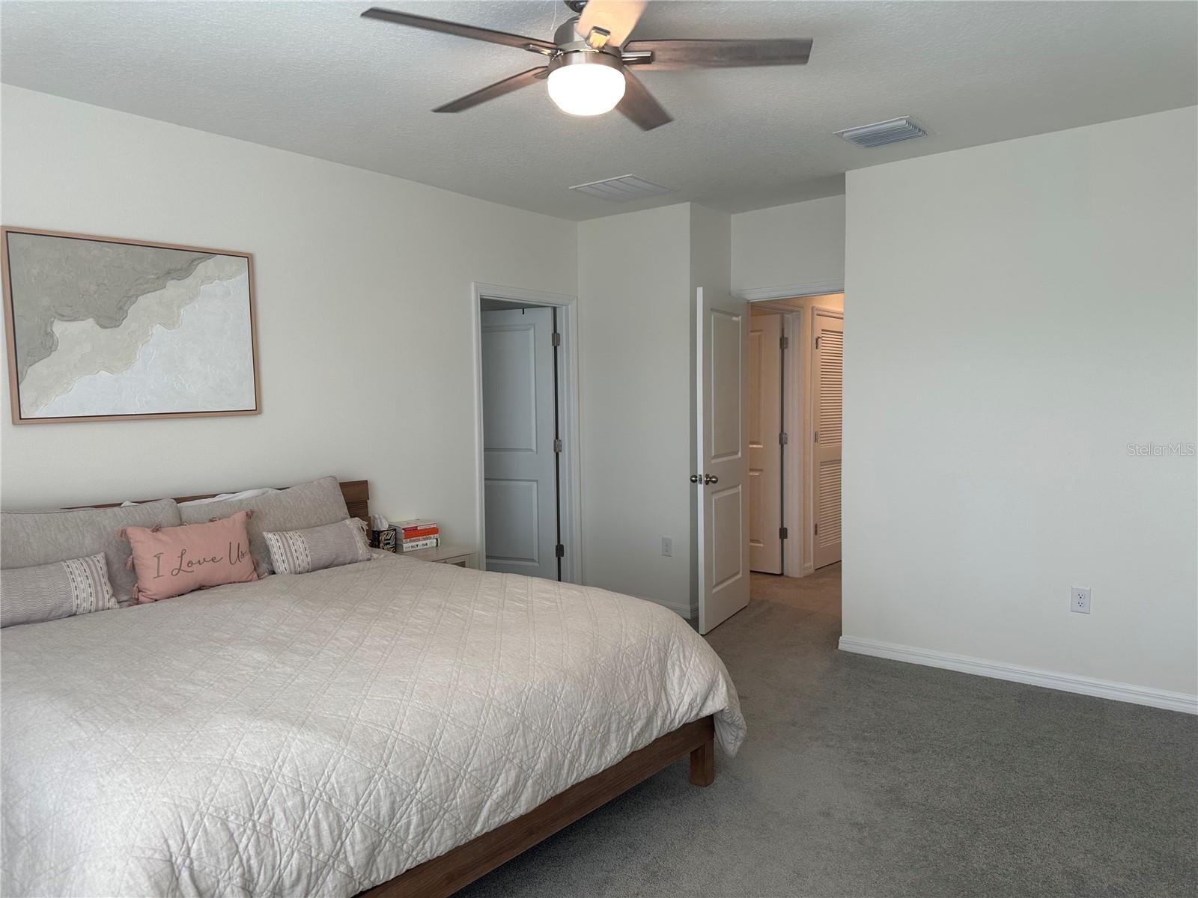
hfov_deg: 71.6
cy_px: 449
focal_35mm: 24
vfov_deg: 56.8
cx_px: 599
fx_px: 831
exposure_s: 1/120
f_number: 1.78
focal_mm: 6.86
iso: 80
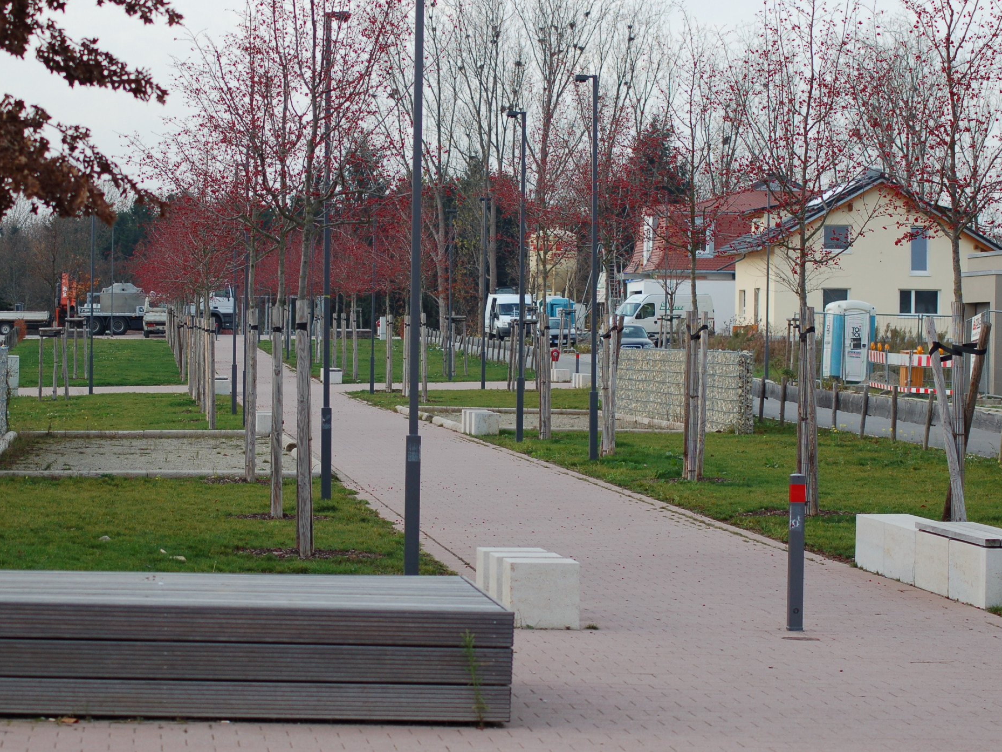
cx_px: 469
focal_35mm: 114
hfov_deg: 17.3
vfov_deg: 13.0
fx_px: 3300
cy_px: 376
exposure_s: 1/500
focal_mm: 70
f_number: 5.6
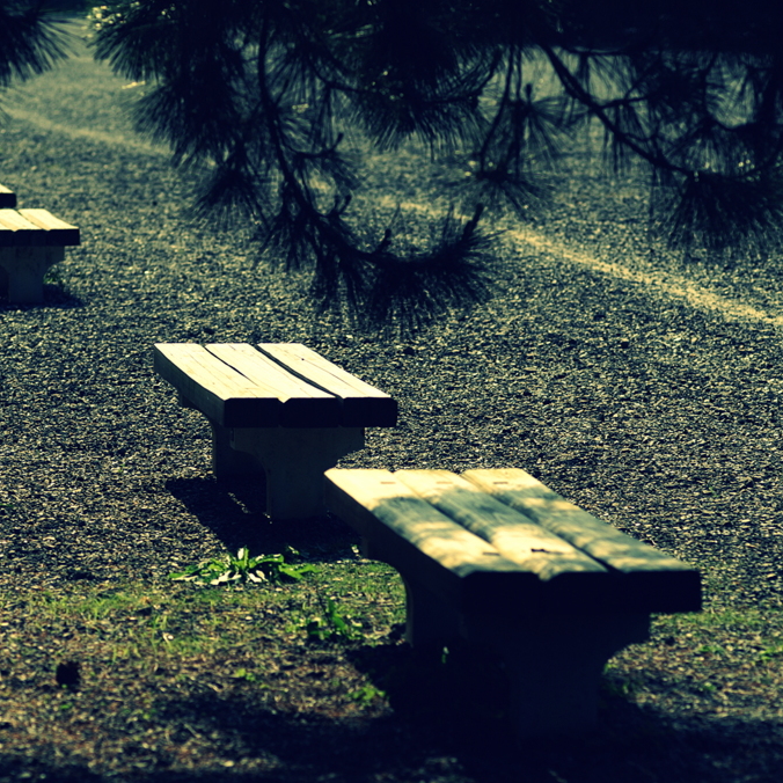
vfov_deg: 9.1
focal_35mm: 193
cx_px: 243
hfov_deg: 9.1
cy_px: 390
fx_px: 4939
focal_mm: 100
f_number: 4
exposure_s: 1/2000
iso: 125
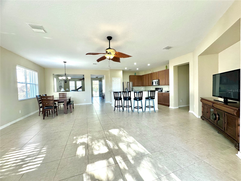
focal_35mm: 14
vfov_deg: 85.7
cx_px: 120
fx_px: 97
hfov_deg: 102.1
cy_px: 90
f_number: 2.2
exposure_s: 1/120
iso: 160
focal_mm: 2.22
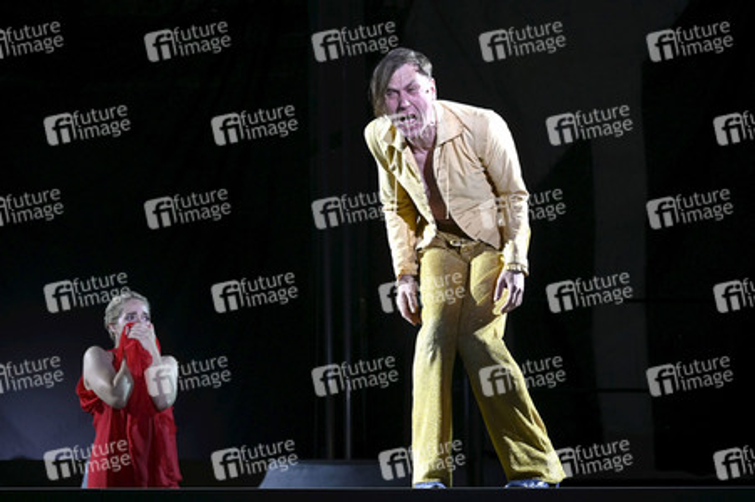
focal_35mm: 95
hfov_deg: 21.5
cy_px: 251
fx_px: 1991
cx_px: 378
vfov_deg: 14.4
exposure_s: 1/60
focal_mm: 95
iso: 1000
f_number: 6.3
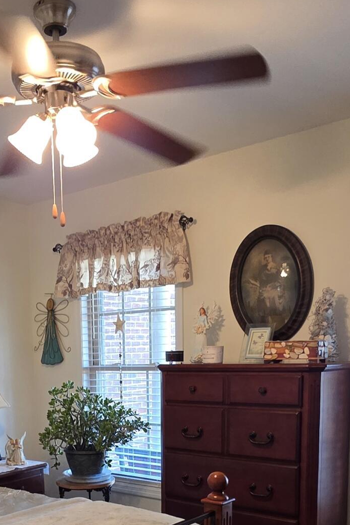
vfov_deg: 46.5
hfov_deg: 33.6
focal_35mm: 39
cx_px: 90
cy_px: 433
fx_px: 569
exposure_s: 1/60
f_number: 1.9
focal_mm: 2.2
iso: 200
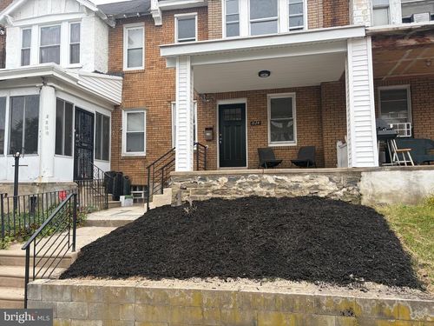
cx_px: 217
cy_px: 163
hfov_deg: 67.3
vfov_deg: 53.1
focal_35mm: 26
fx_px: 326
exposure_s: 1/122
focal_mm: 5.96
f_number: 1.6
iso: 64
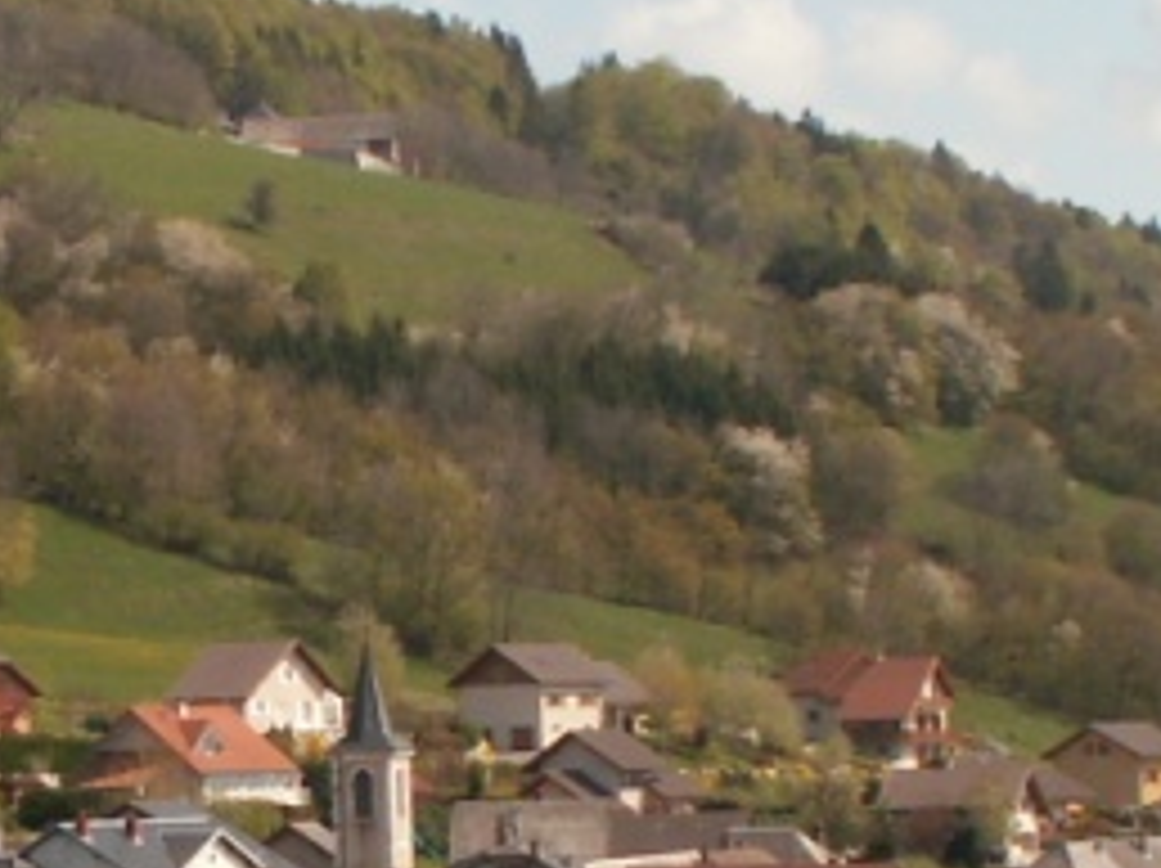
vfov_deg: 9.3
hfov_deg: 12.4
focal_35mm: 159
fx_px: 5328
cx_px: 162
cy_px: 805
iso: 50
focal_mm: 6.59
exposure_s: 1/200
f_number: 6.3
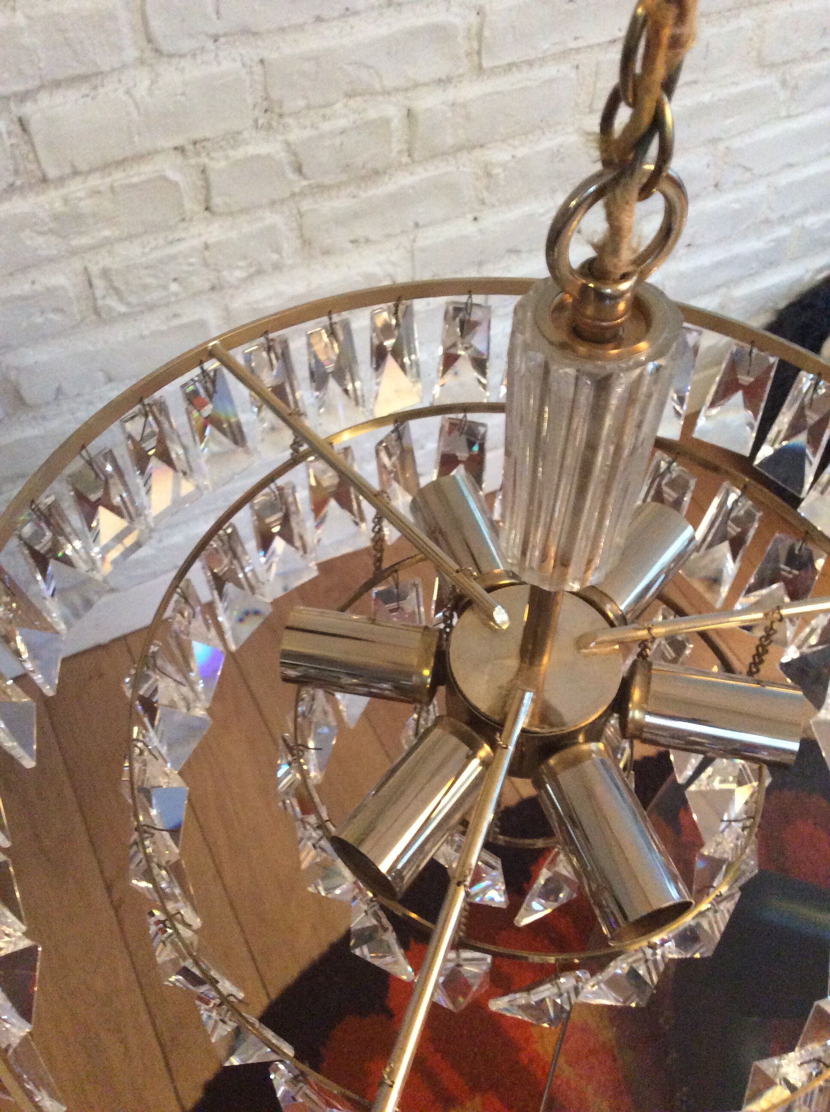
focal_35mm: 32
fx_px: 1026
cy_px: 556
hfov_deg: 44.1
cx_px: 415
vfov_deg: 56.9
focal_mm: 3.3
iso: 320
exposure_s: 1/17
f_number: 2.4
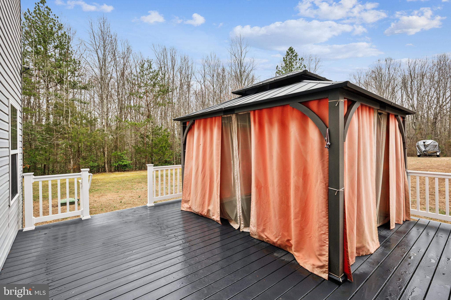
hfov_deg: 96.7
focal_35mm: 16
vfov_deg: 73.7
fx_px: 200
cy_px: 150
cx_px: 226
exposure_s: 1/125
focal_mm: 16
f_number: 6.3
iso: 160
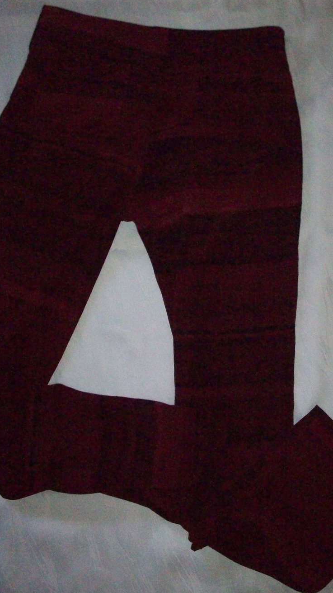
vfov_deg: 49.4
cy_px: 296
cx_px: 176
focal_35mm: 41
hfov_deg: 29.0
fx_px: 644
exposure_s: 1/128
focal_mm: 6.2
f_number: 2.8
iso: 800
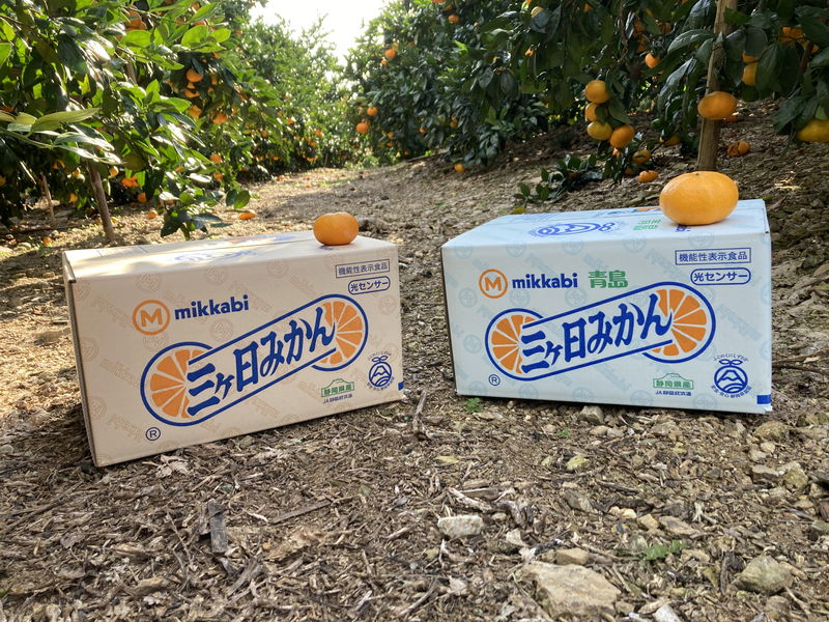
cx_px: 414
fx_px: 671
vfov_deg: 49.7
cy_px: 311
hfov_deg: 63.4
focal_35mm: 28
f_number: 1.8
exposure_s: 1/175
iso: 20
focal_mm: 3.99
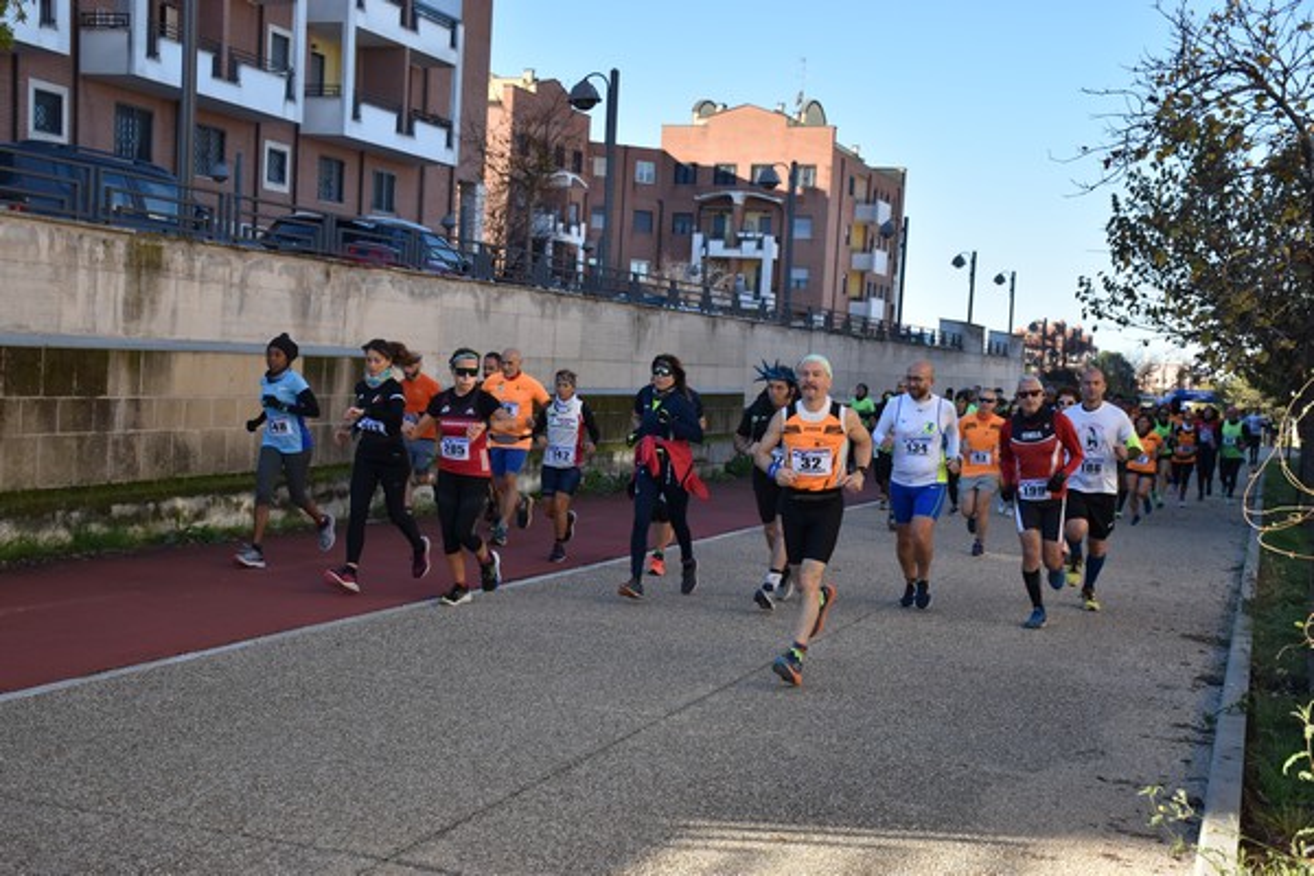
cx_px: 657
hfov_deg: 41.1
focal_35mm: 48
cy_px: 438
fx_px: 1752
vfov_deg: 28.1
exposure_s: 1/1250
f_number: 4.5
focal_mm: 32
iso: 400
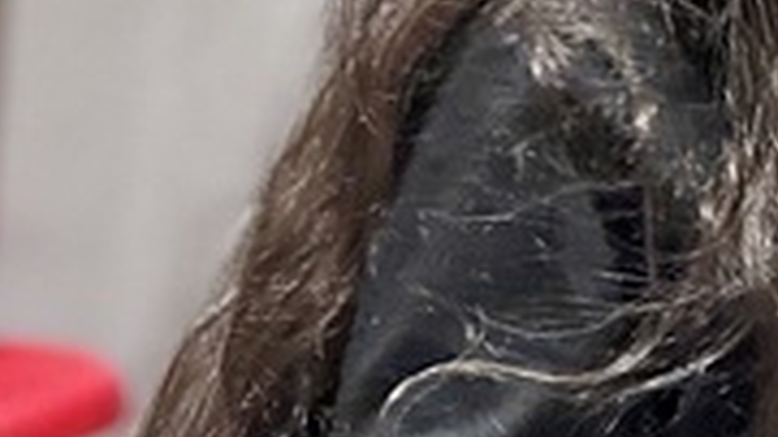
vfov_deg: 8.1
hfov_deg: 13.8
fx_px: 3072
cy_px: 350
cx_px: 1081
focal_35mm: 149
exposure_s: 1/60
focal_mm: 6.86
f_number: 1.78
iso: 640
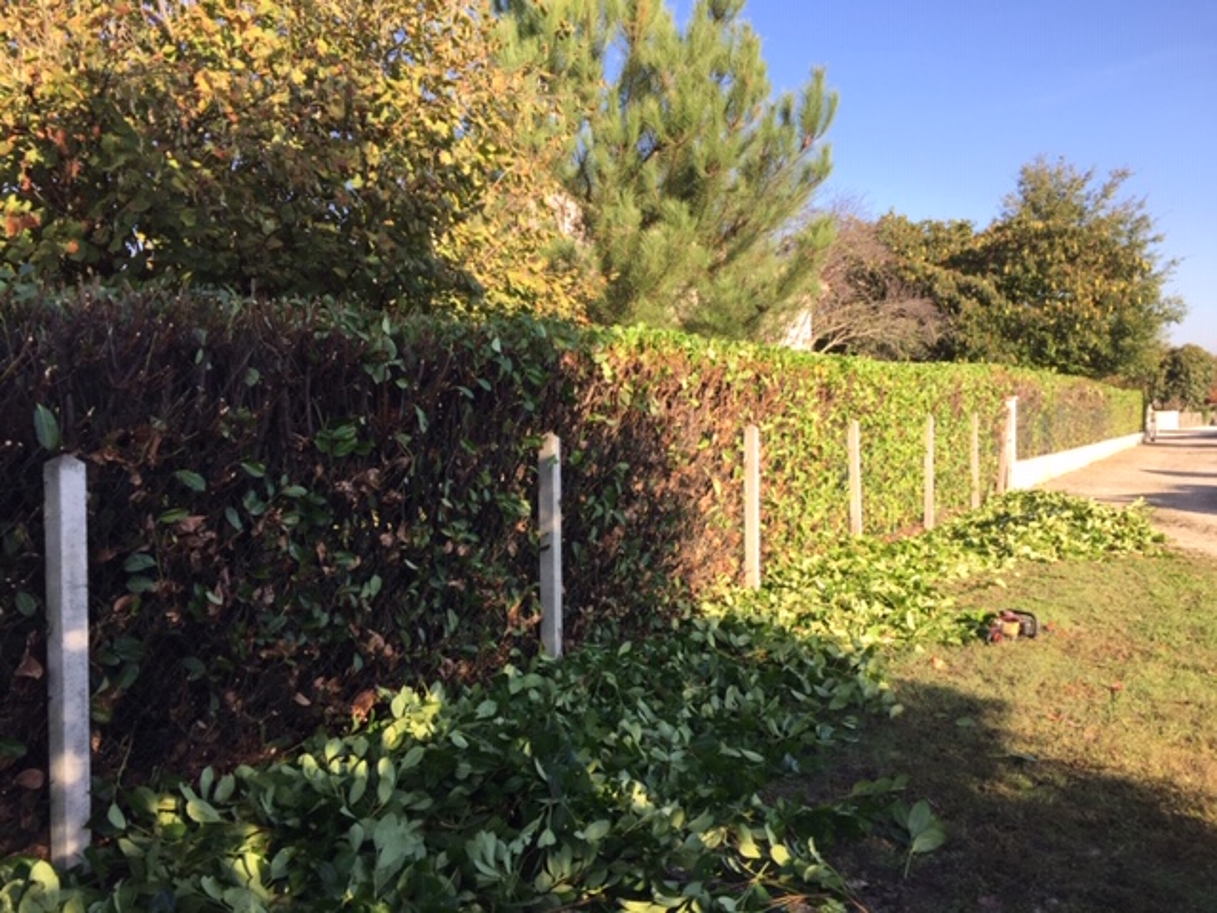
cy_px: 456
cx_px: 608
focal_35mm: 29
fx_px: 1020
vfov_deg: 48.2
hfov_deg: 61.7
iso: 32
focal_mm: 4.15
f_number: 2.2
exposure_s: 1/590
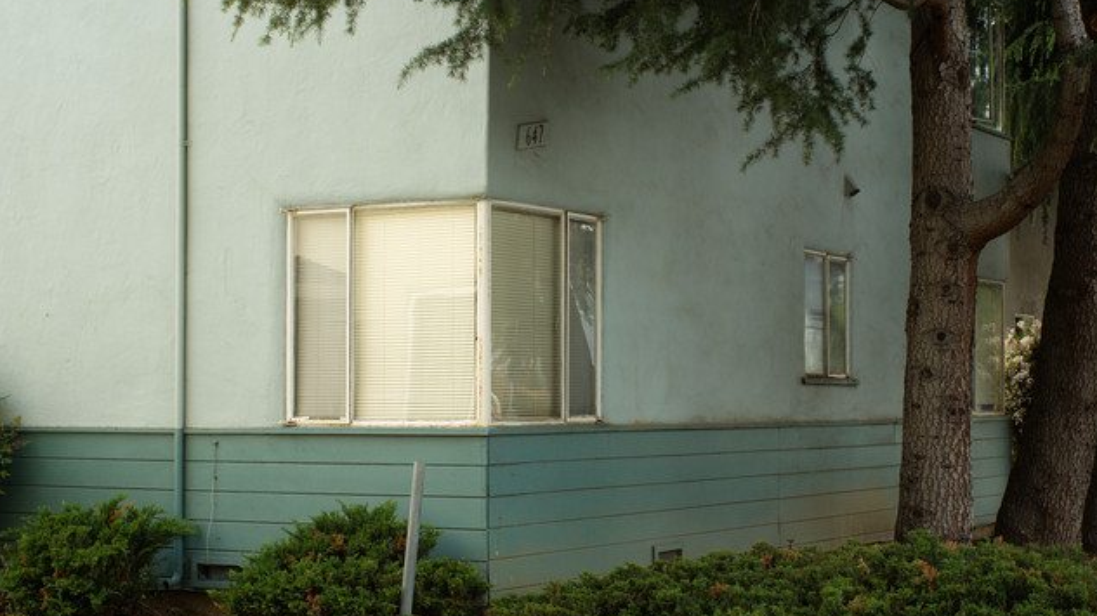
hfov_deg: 30.8
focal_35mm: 69
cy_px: 344
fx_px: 1993
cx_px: 554
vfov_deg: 17.6
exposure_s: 1/50
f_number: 6.3
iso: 100
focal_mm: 43
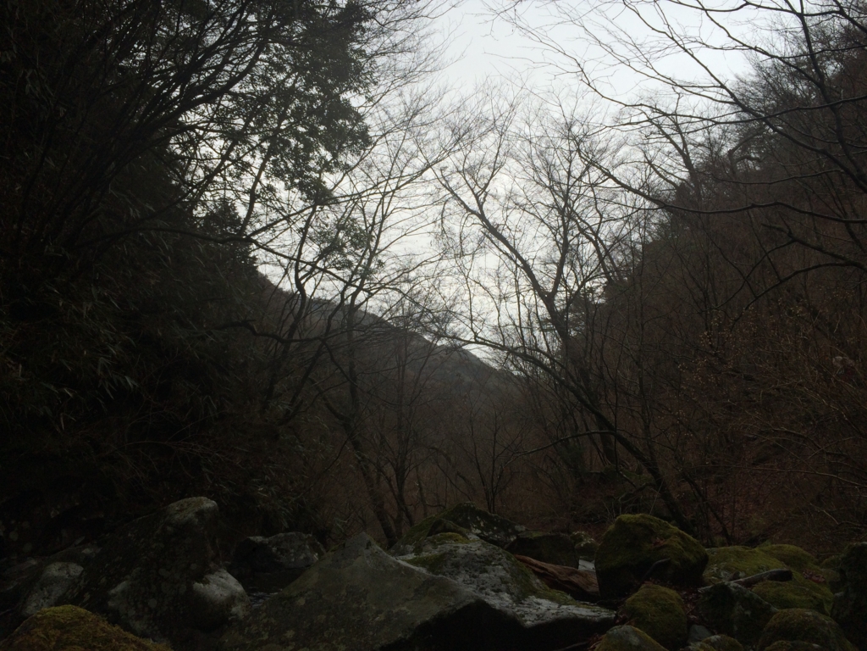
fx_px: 726
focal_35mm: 29
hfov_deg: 61.7
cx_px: 434
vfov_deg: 48.2
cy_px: 326
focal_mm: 4.15
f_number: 2.2
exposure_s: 1/446
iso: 32
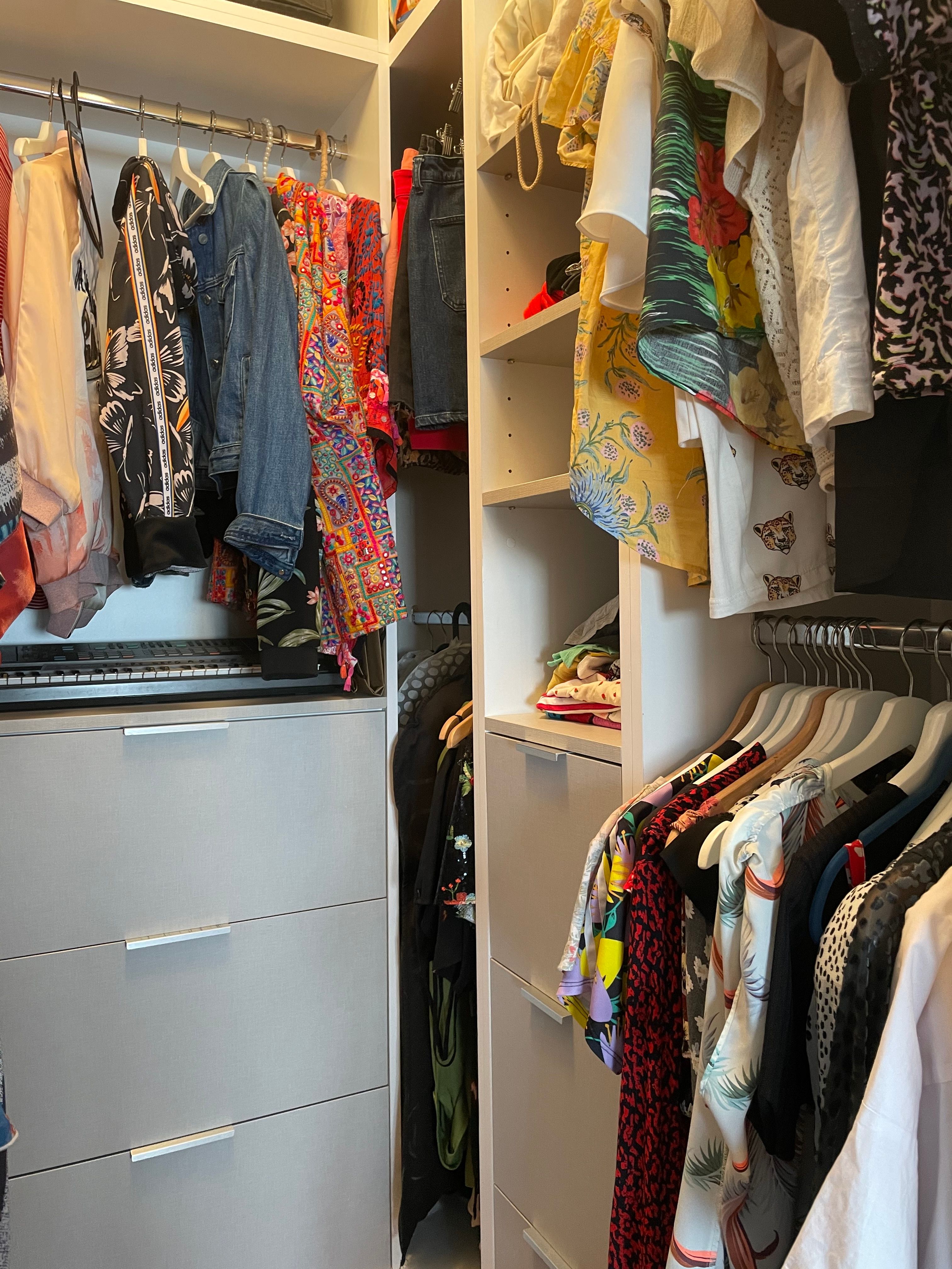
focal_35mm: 26
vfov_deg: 67.3
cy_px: 634
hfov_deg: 53.1
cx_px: 476
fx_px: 953
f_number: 1.6
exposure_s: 1/60
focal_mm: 4.2
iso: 200
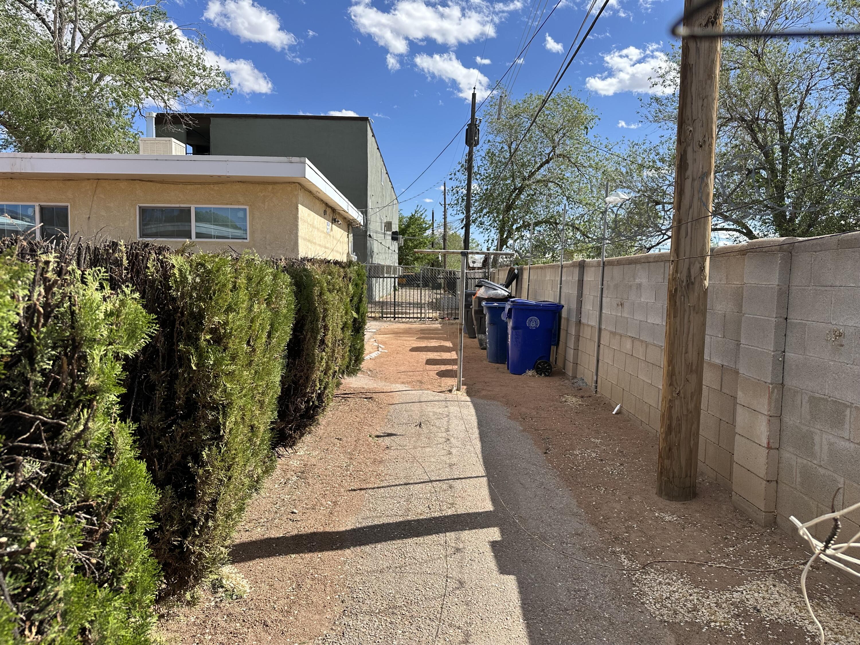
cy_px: 322
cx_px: 430
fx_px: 596
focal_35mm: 24
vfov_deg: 56.8
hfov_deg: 71.6
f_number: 1.78
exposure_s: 1/3155
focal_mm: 6.86
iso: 80
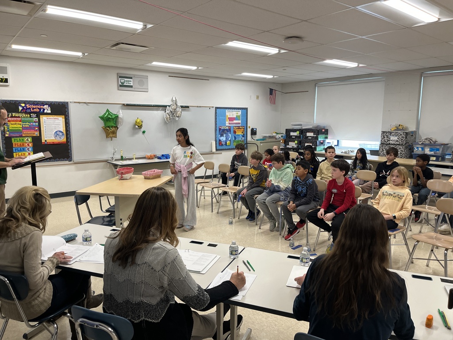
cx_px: 226
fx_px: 340
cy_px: 170
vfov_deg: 53.1
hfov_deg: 67.3
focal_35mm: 26
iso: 125
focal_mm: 5.1
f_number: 1.6
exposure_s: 1/110
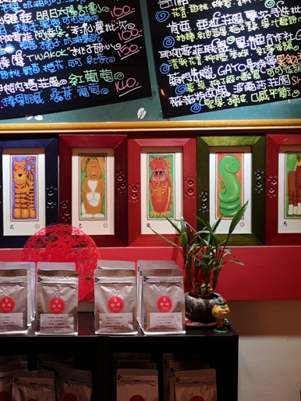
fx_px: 487
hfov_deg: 33.6
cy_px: 175
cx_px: 73
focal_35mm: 42
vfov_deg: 44.7
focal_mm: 3.95
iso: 400
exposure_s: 1/60
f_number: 1.8
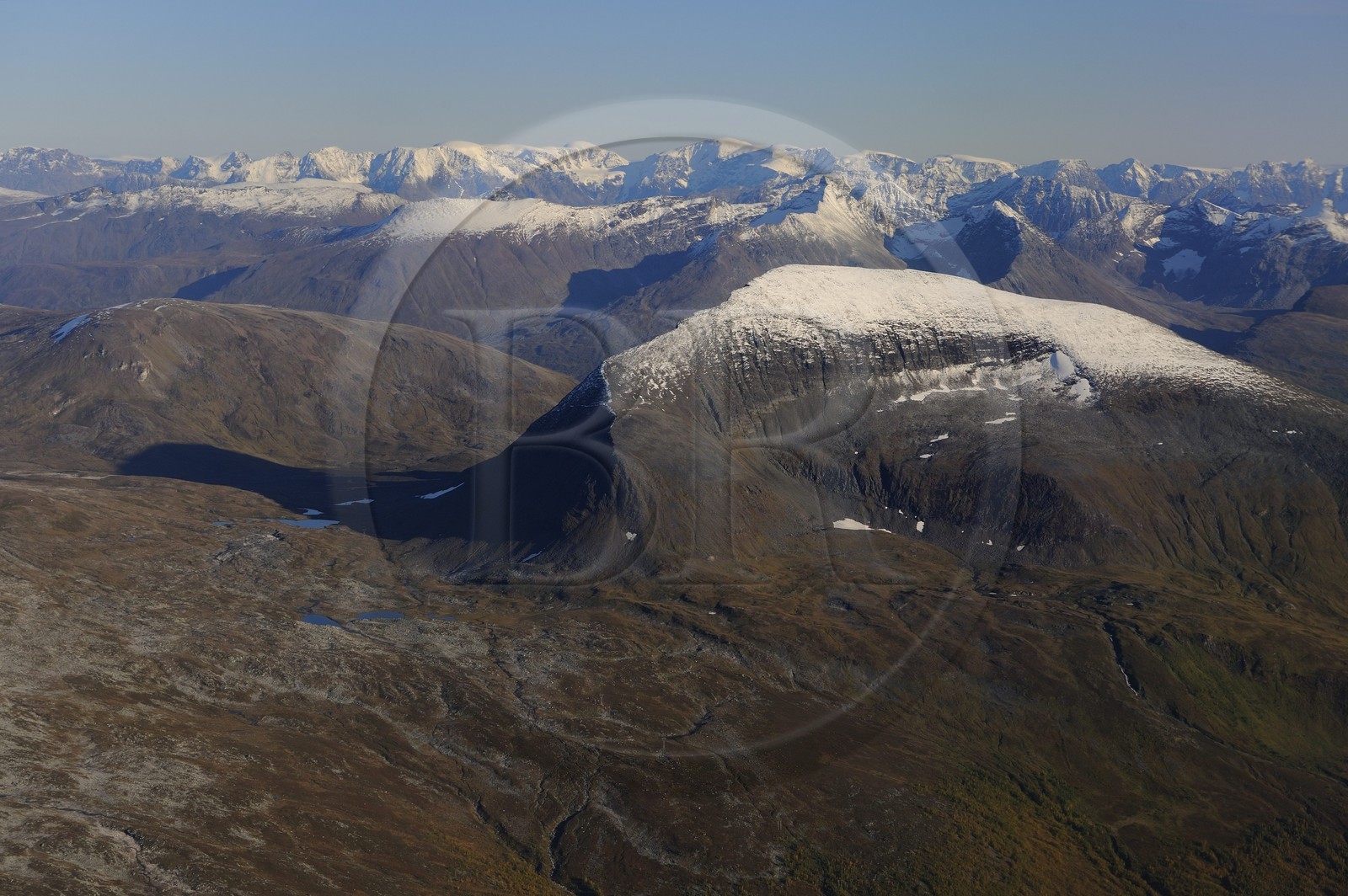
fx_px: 2320
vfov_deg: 21.9
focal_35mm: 62
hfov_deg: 32.4
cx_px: 674
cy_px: 448
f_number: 7.1
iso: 200
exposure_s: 1/500
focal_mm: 62
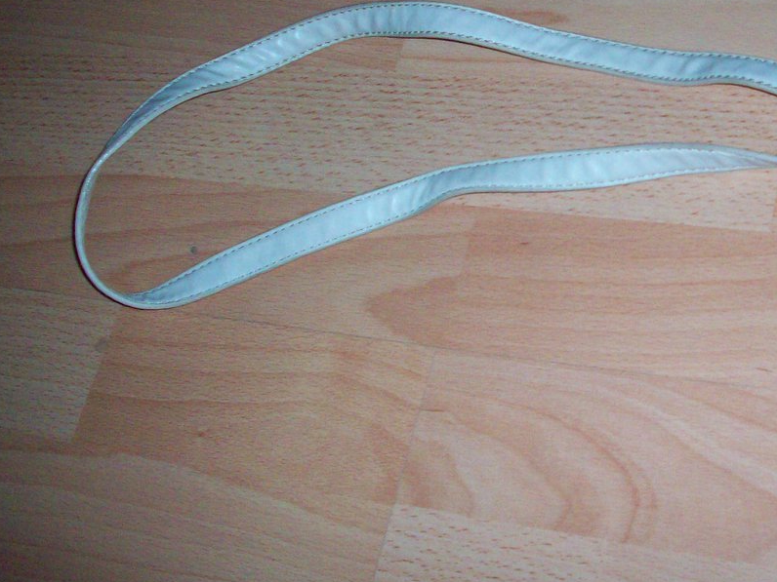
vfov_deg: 23.3
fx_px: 1392
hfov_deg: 30.4
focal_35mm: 62
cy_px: 121
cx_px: 632
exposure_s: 1/45
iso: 160
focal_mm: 6.2
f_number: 2.8
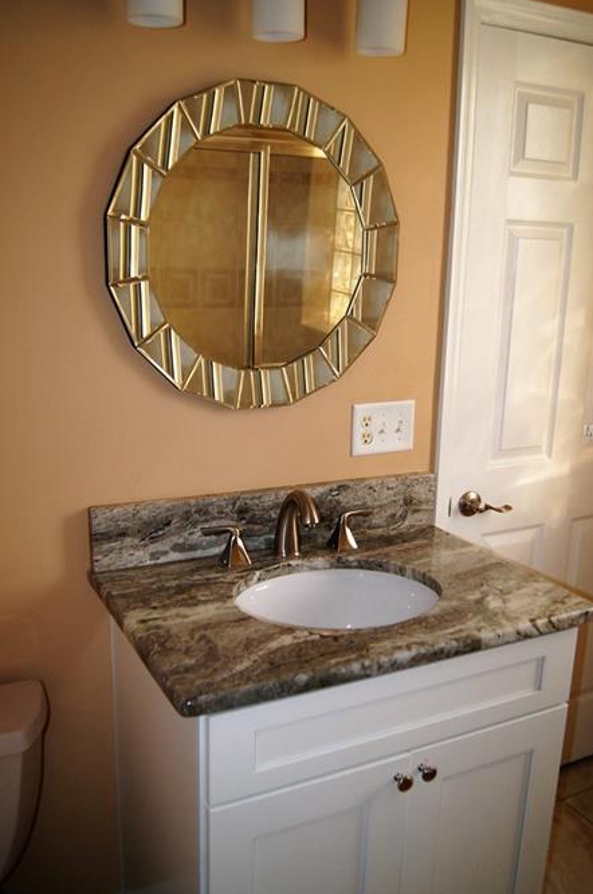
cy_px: 431
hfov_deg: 29.8
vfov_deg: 43.7
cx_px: 299
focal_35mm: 45
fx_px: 1115
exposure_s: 1/160
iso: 400
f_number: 4.5
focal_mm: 26
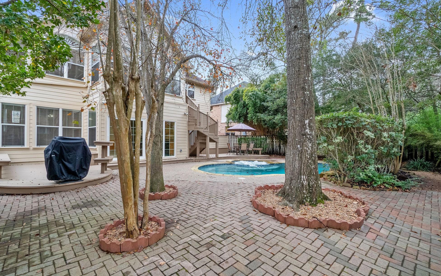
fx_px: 192
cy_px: 145
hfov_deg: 97.8
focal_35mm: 16
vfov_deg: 71.2
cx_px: 220
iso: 1000
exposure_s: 1/25
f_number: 9
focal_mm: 10
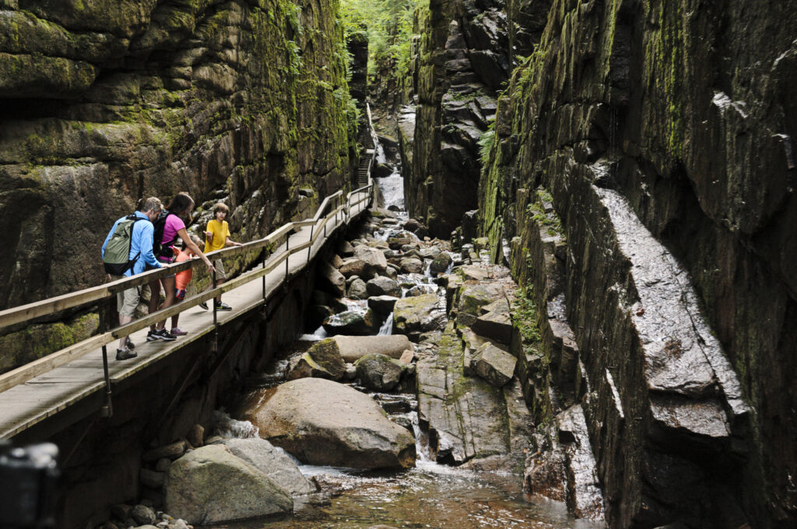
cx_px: 398
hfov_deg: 43.7
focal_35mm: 45
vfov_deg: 29.8
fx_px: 995
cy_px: 264
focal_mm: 30
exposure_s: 1/60
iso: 640
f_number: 3.2
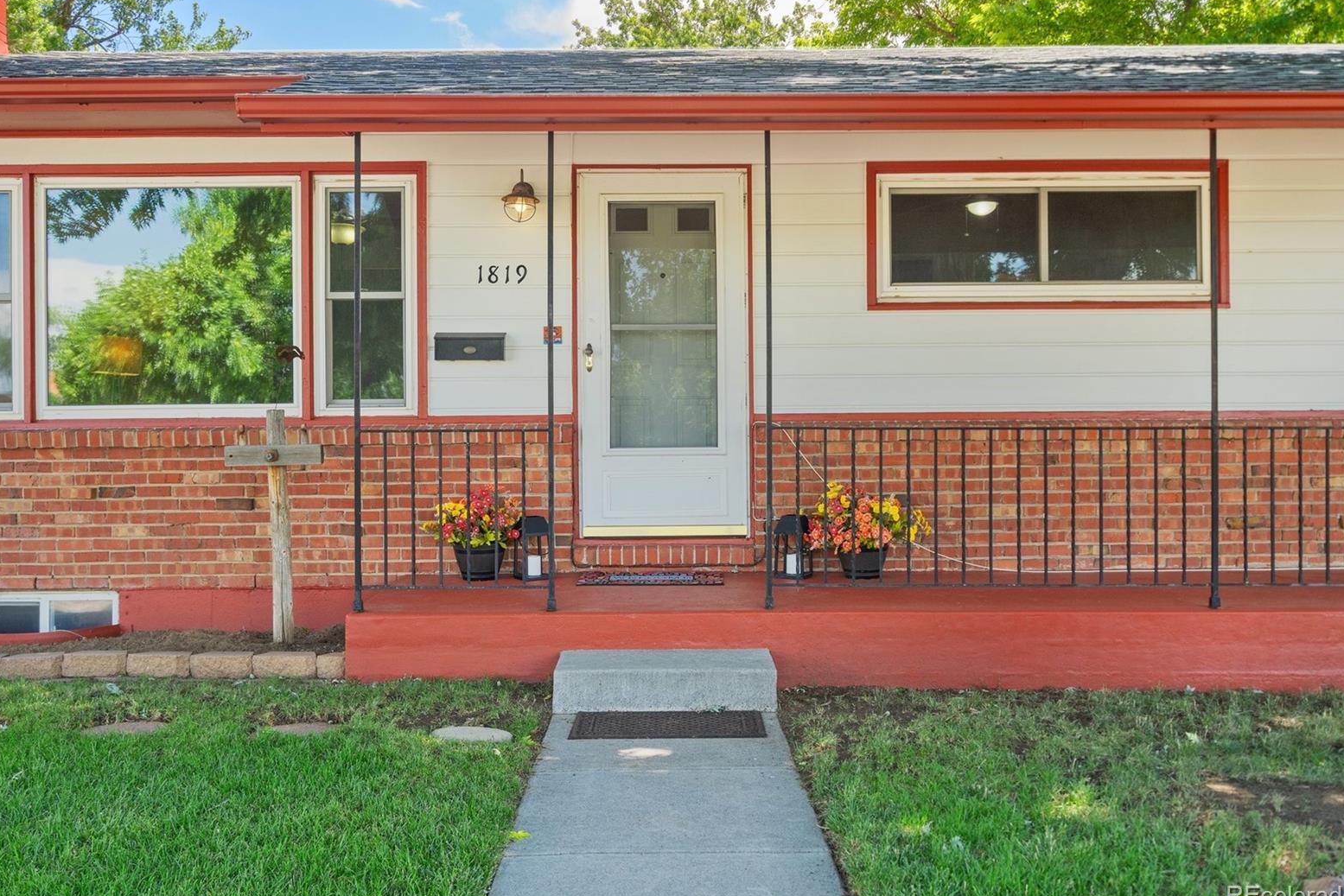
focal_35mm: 36
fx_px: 1344
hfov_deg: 53.1
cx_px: 675
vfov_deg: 36.9
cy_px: 453
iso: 500
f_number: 5.6
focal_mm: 35
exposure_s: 1/640
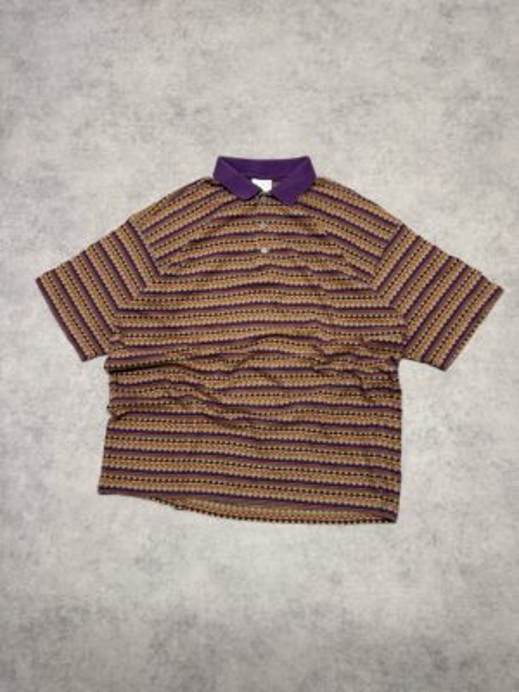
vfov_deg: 71.6
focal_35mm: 24
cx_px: 260
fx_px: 480
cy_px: 346
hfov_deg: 56.8
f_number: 1.78
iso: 320
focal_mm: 6.76
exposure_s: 1/60
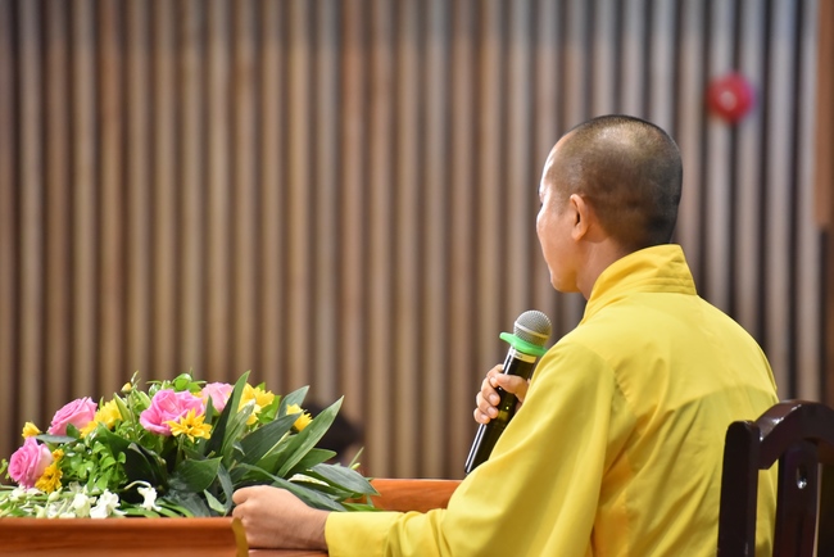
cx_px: 417
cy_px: 278
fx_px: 5099
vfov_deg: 6.3
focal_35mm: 220
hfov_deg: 9.4
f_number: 5.6
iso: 3200
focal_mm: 220
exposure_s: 1/125
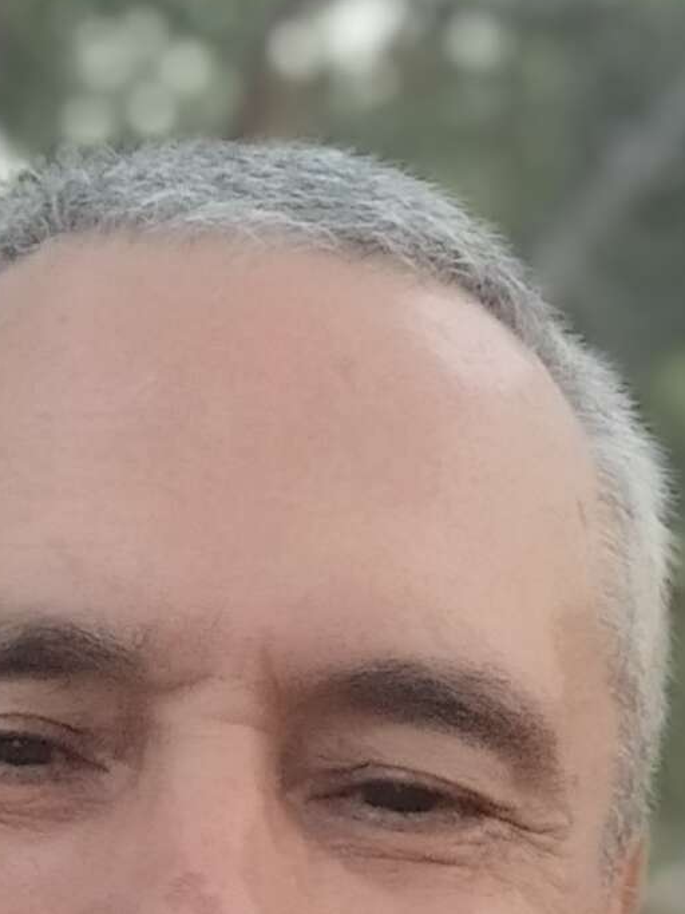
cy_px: 929
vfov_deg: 24.7
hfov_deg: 19.5
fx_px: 1979
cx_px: 179
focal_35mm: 75
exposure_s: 1/20
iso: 310
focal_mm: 3.48
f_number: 2.45
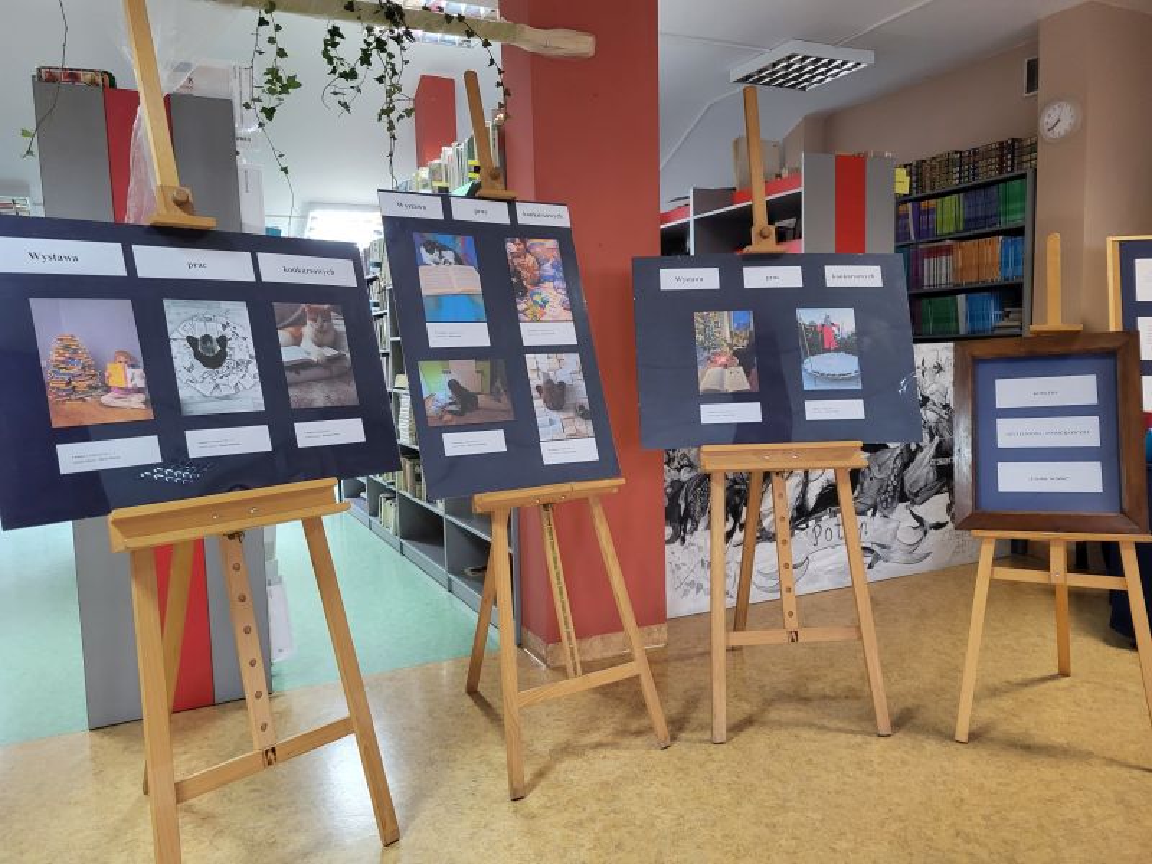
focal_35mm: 26
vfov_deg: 53.1
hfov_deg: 67.3
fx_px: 865
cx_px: 576
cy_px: 432
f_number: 1.8
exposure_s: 1/50
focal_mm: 5.4
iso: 320
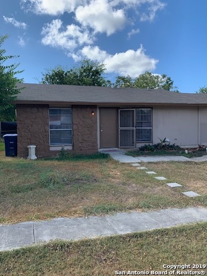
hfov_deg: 53.1
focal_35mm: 26
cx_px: 104
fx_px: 207
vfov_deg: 67.3
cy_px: 138
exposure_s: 1/1299
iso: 25
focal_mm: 4.25
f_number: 1.8
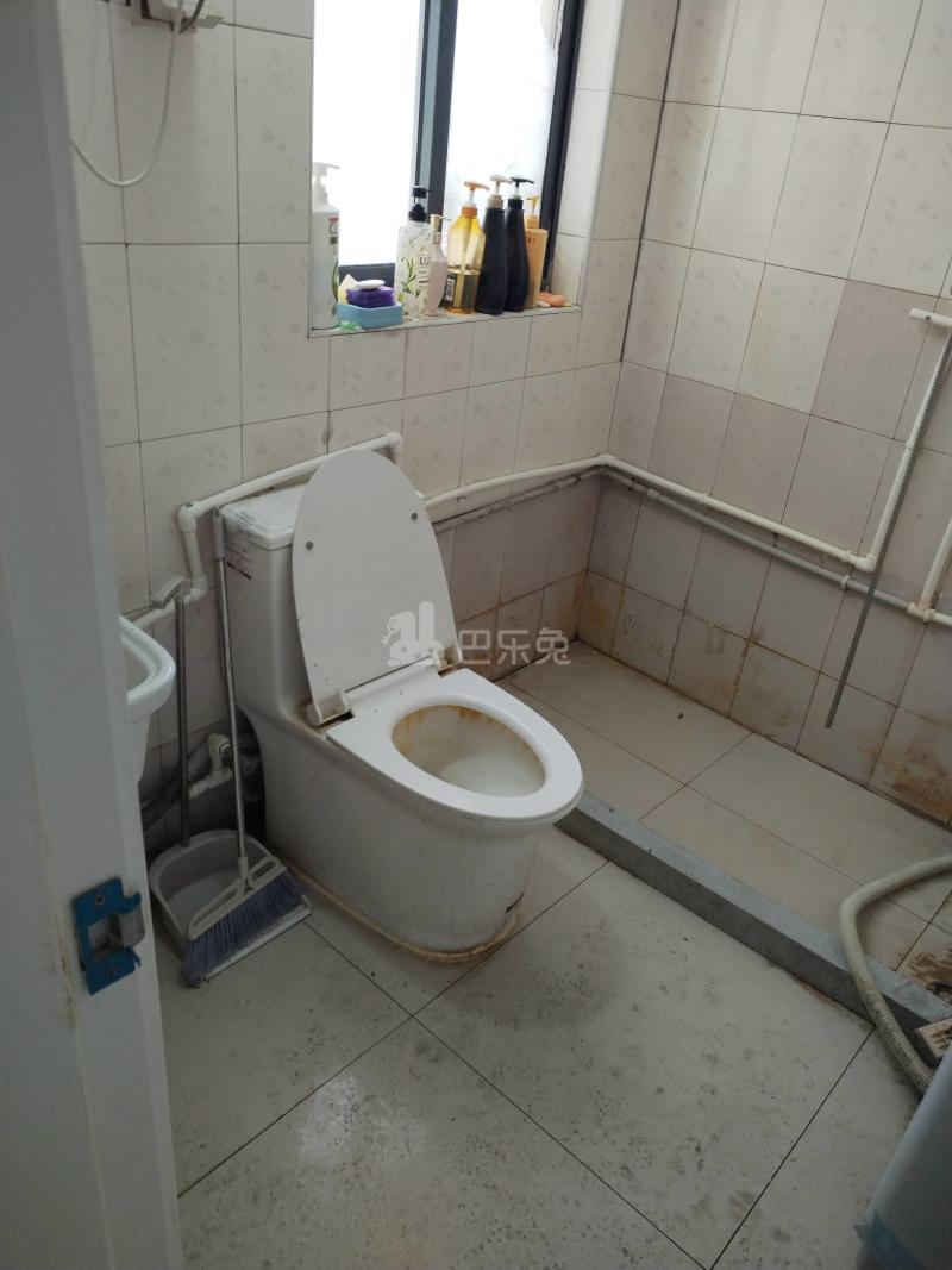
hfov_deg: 53.1
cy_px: 635
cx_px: 476
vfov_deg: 67.3
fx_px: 954
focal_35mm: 26
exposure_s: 1/100
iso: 166
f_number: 1.8
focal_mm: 4.75
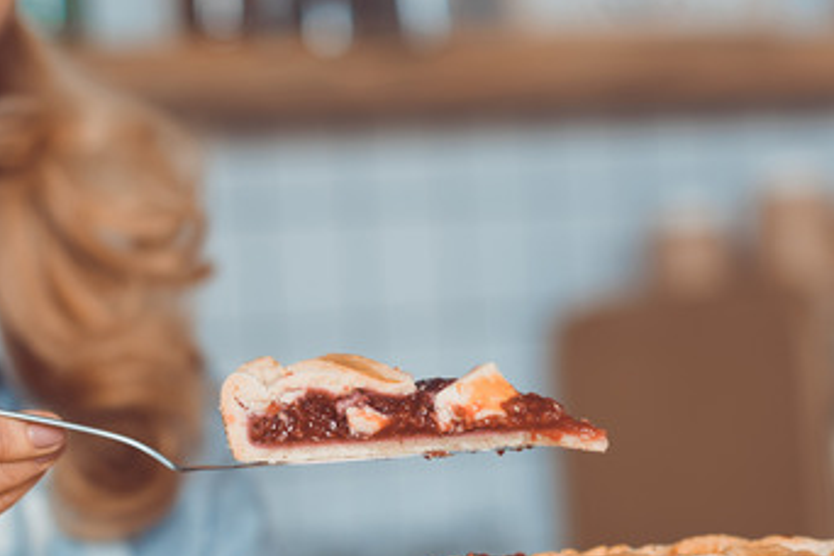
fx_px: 4494
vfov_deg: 7.1
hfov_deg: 10.6
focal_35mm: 194
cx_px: 127
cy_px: 484
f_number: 2.8
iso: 80
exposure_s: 1/200
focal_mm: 85
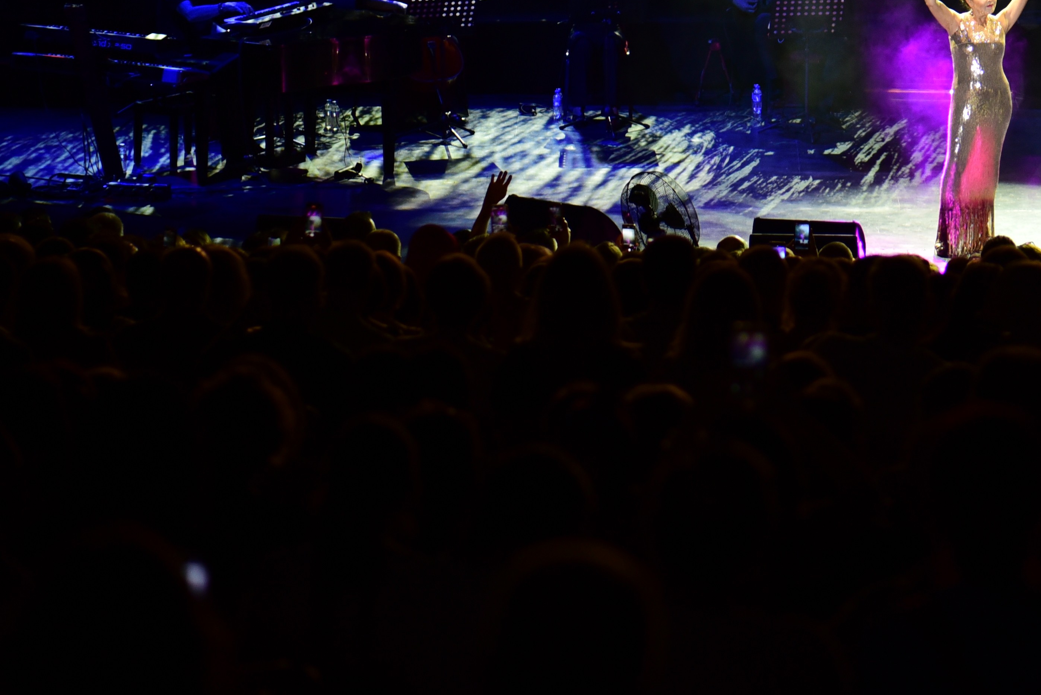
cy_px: 83
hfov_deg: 9.1
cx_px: 959
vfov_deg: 6.1
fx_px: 6538
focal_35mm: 226
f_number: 2.8
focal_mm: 105
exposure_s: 1/250
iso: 1000
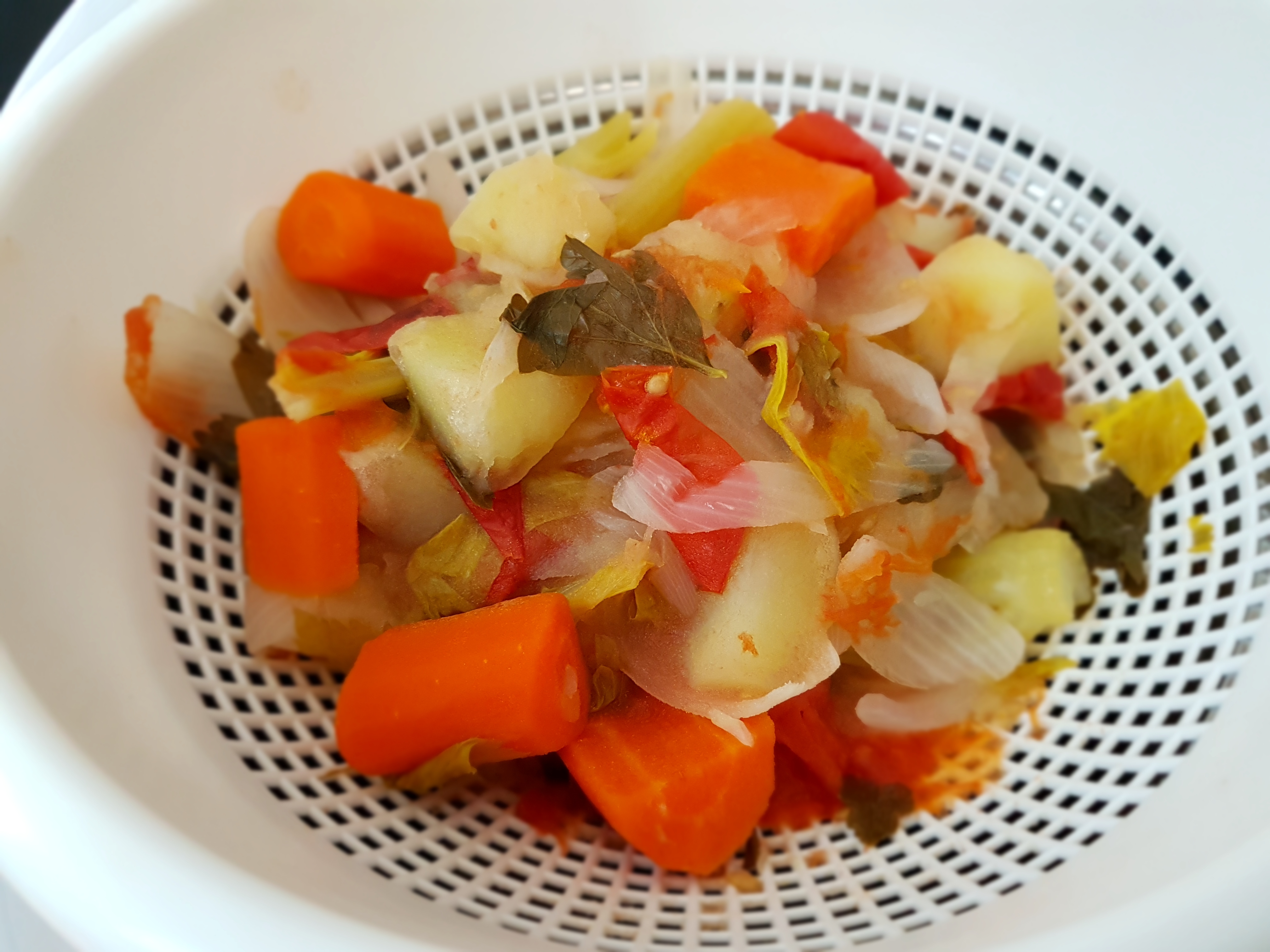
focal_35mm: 26
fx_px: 954
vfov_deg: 53.1
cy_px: 476
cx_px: 635
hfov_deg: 67.3
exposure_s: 1/33
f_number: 1.7
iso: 160
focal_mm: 4.2
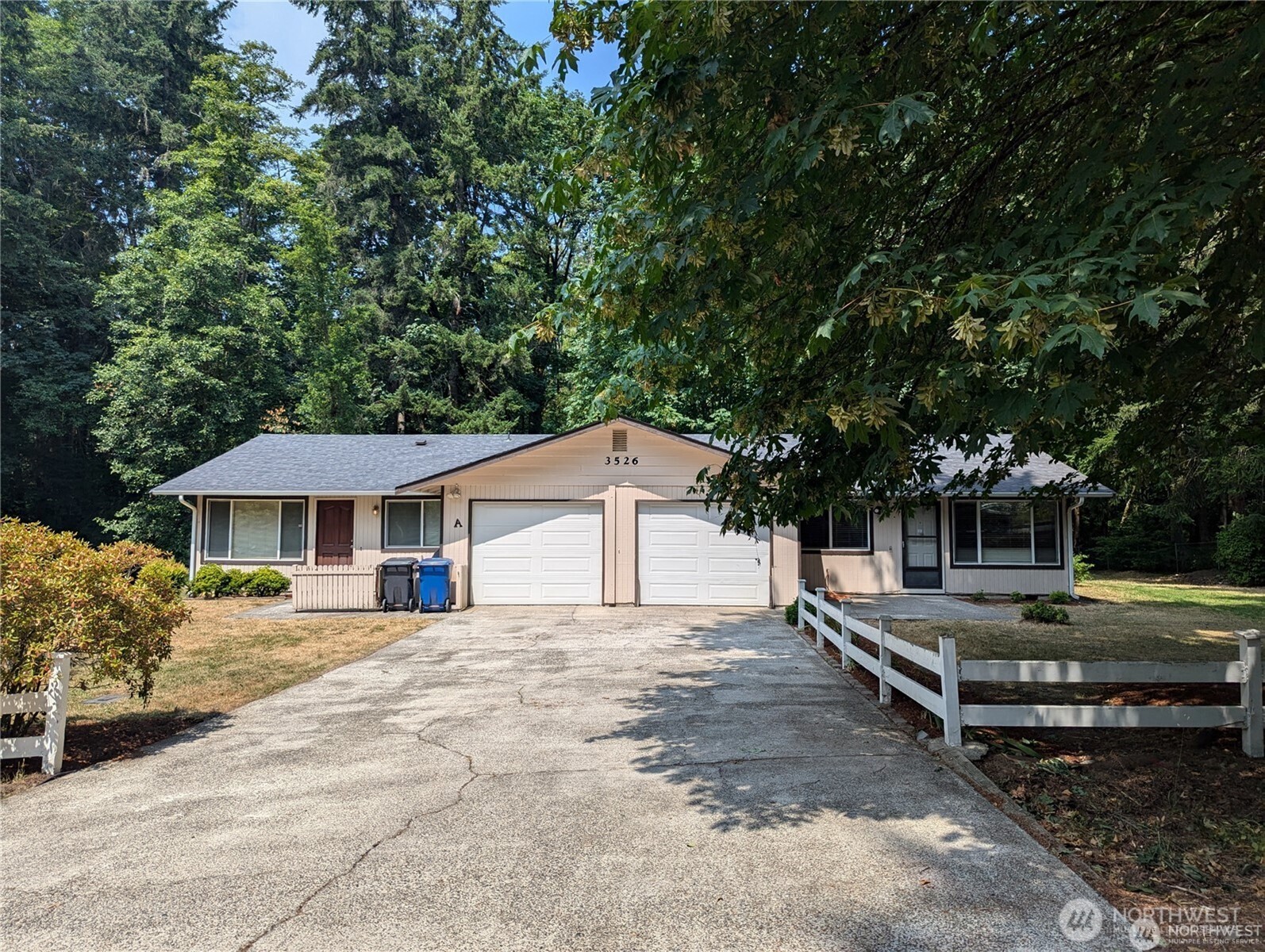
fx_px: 878
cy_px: 476
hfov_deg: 71.5
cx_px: 632
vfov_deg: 56.9
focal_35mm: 24
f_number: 1.85
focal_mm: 6.81
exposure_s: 1/1742
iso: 39
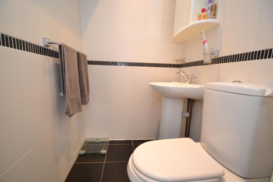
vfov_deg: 77.3
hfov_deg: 100.4
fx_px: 114
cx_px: 136
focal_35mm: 15
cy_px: 91
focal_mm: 10
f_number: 3.5
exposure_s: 1/60
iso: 900
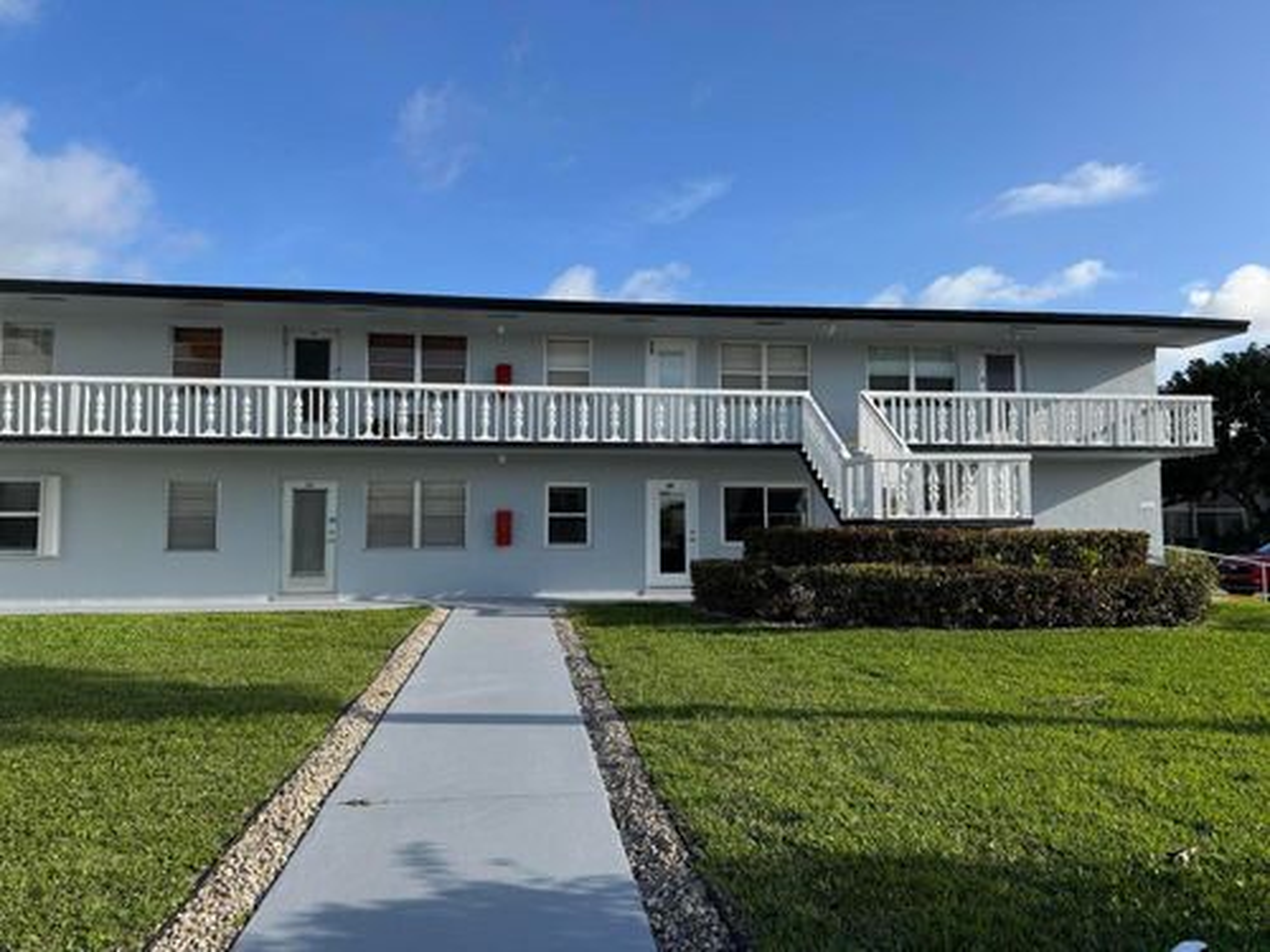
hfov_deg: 71.6
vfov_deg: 56.8
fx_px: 881
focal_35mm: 24
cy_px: 476
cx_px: 635
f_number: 1.78
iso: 80
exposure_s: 1/3413
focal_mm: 6.76
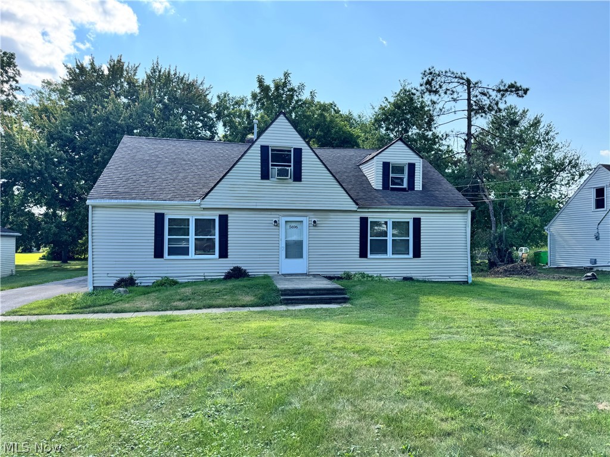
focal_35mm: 24
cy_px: 228
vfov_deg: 56.8
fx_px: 423
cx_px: 305
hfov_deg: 71.6
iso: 80
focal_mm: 6.76
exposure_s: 1/1678
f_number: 1.78
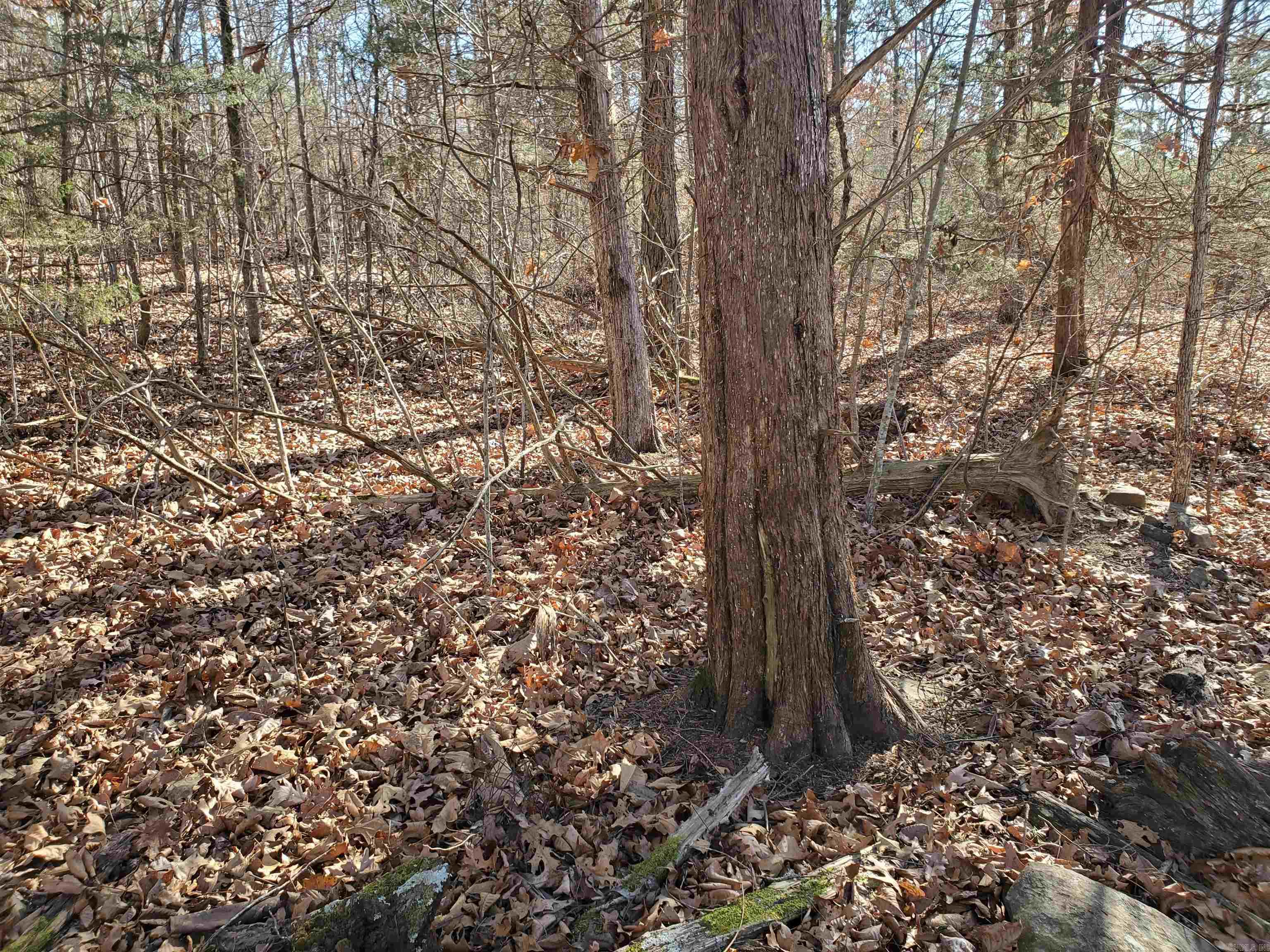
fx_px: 954
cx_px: 635
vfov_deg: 53.1
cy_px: 476
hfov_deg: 67.3
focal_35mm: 26
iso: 50
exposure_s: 1/120
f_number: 2.4
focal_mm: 4.3
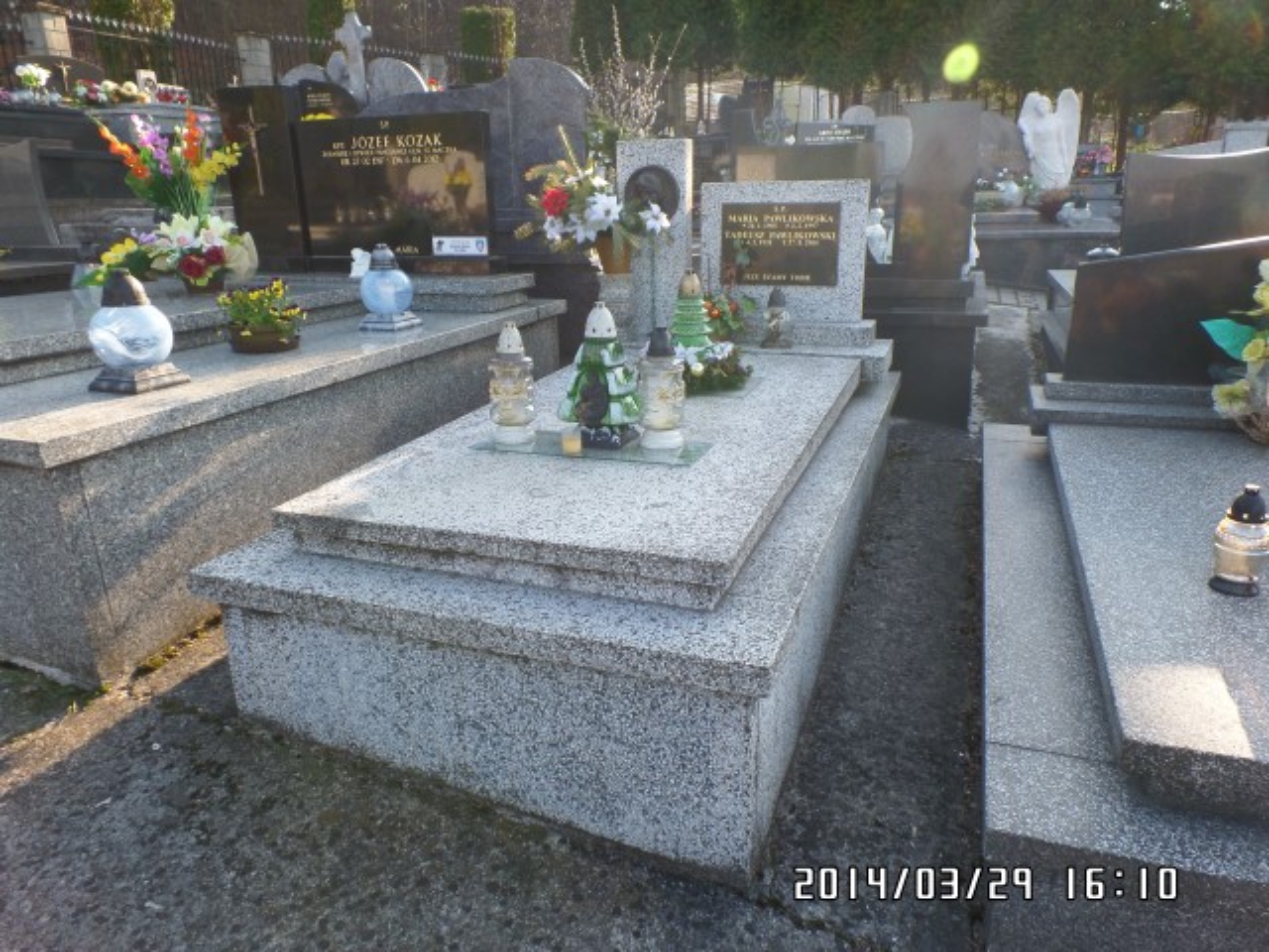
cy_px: 476
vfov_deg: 58.9
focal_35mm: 23
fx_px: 843
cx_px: 634
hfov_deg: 73.9
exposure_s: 1/180
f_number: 3.5
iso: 100
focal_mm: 4.1
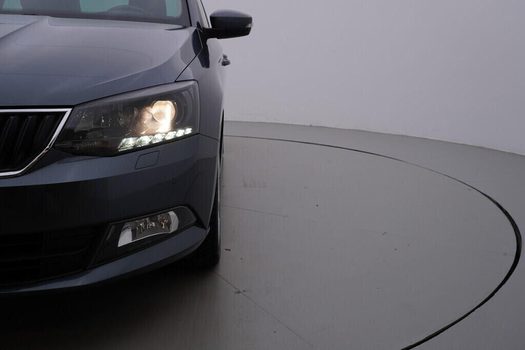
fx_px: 525
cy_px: 175
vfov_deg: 36.9
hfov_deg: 53.1
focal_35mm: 36
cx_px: 262
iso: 125
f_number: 5
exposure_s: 1/125
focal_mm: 24
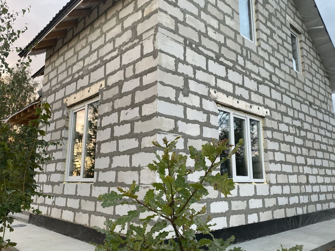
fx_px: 271
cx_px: 171
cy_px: 126
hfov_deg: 63.4
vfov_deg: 49.7
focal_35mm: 28
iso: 64
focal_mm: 4.25
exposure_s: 1/122
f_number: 1.8
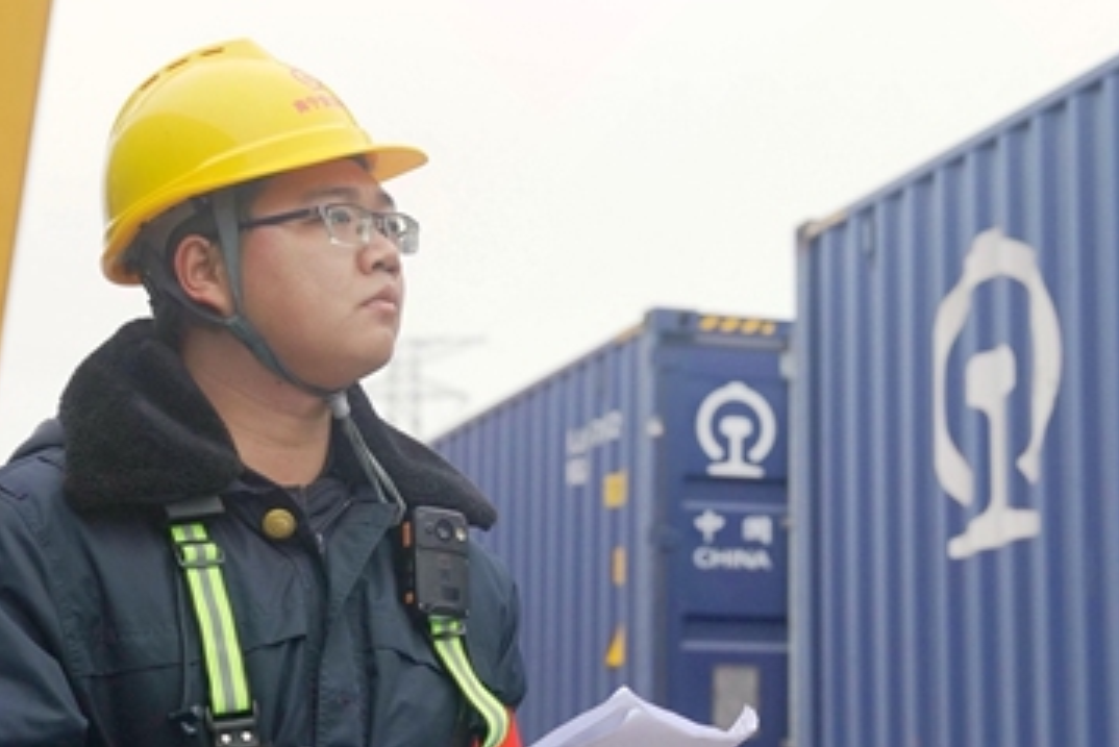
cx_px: 916
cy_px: 288
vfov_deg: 12.7
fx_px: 3358
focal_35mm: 108
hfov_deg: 18.7
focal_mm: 45
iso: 400
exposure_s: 1/160
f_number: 4
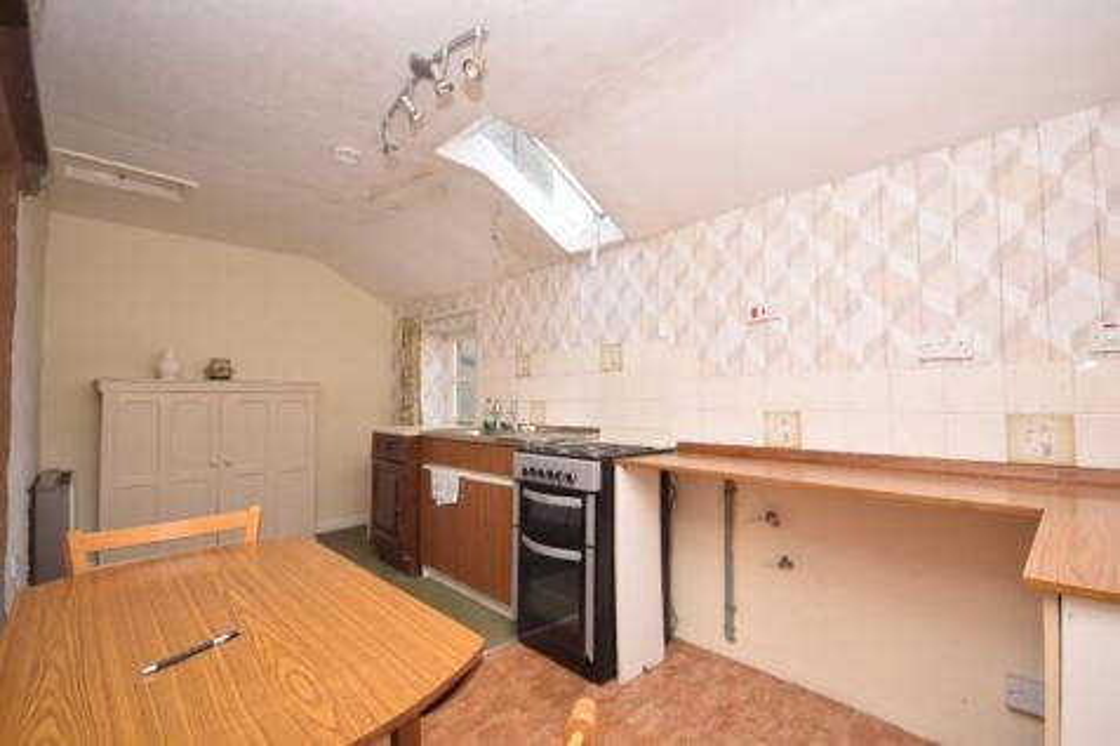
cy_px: 373
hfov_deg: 100.4
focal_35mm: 15
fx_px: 466
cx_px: 560
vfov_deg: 77.3
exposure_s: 1/60
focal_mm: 10
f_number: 4
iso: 100
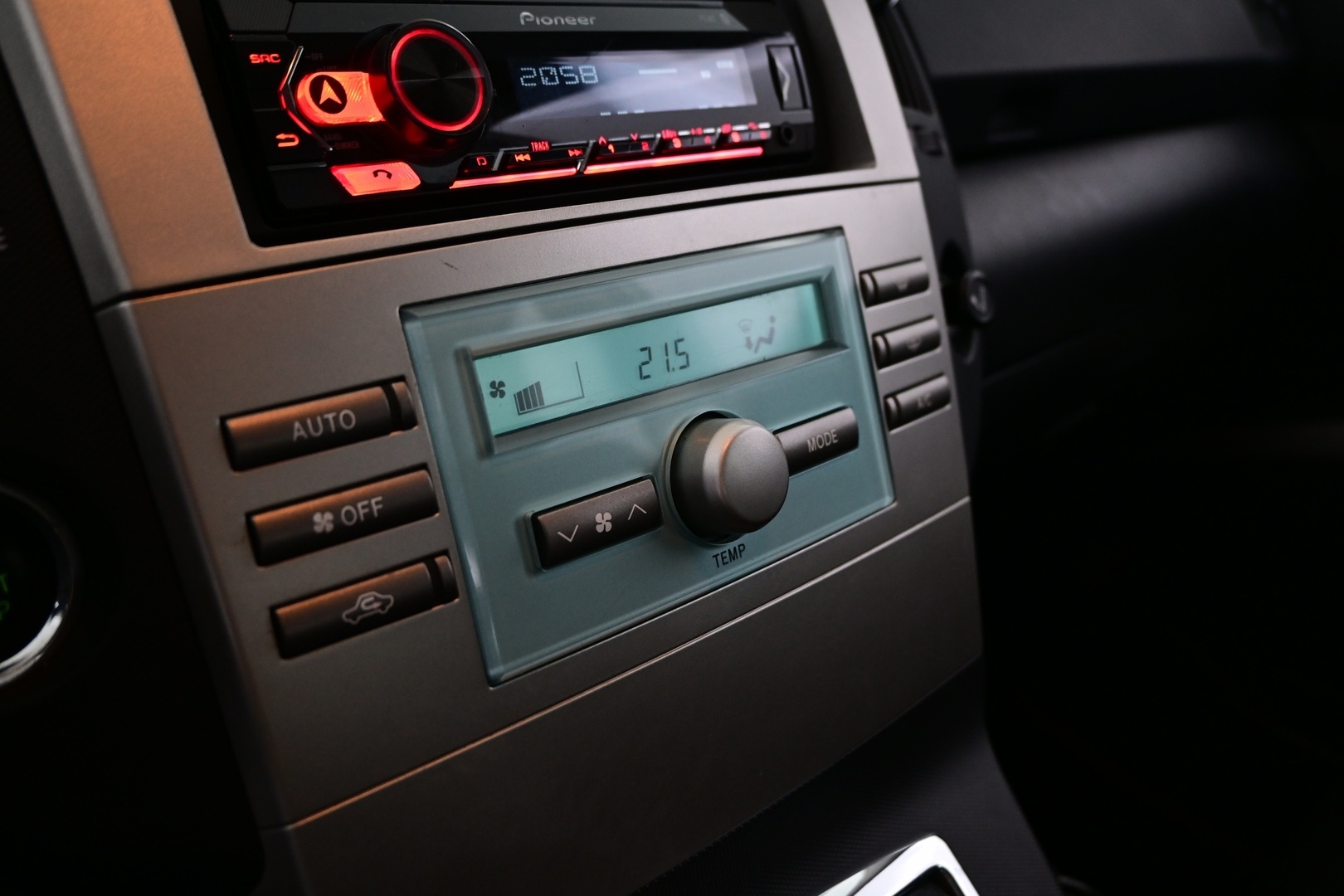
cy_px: 448
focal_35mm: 30
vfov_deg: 43.6
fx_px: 1120
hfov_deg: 61.9
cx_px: 672
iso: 1000
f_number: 3.8
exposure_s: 1/30
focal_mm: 20
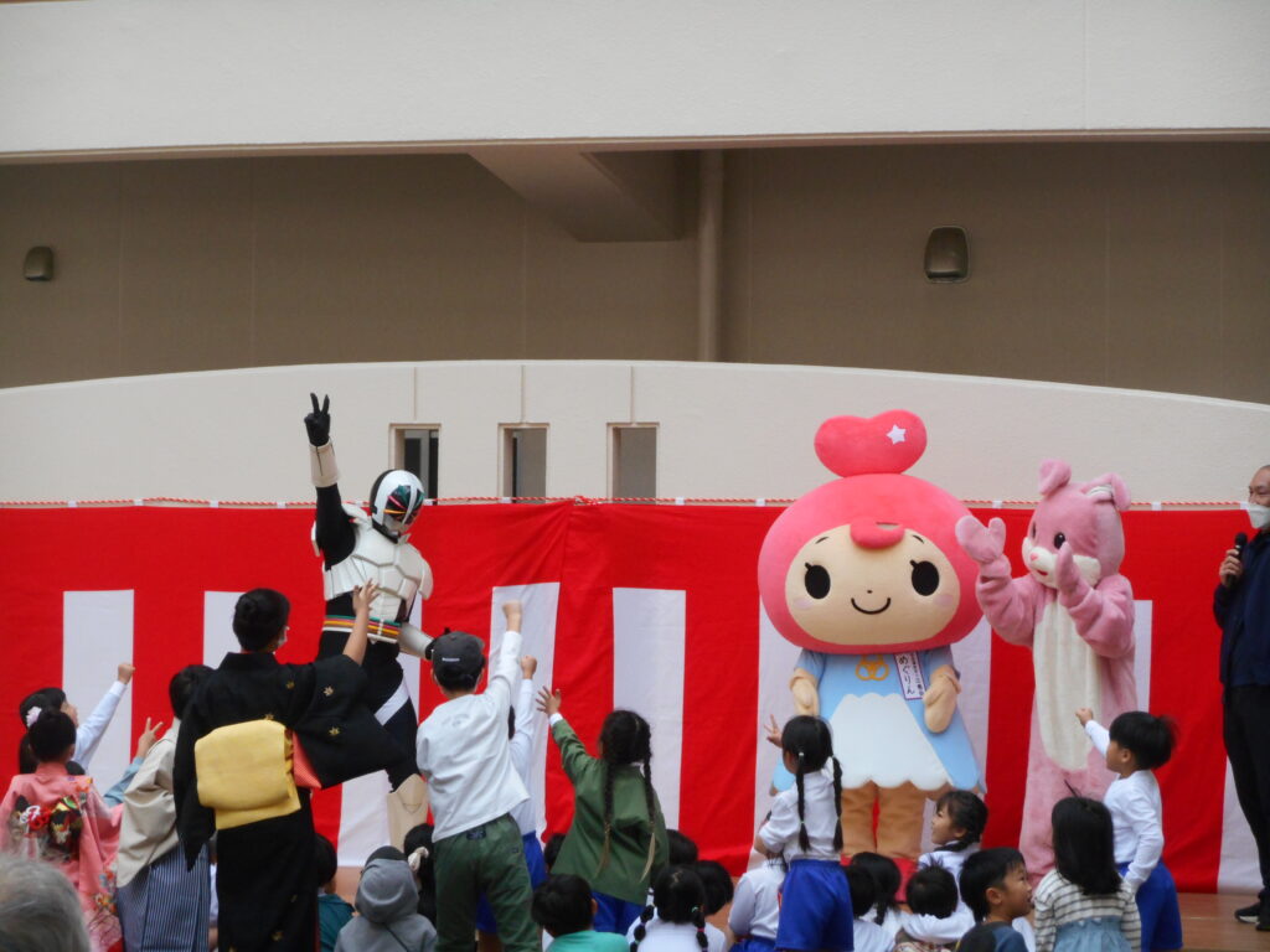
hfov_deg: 16.3
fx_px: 4439
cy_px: 476
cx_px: 635
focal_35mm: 121
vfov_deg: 12.2
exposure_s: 1/250
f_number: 5.4
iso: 320
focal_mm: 21.5
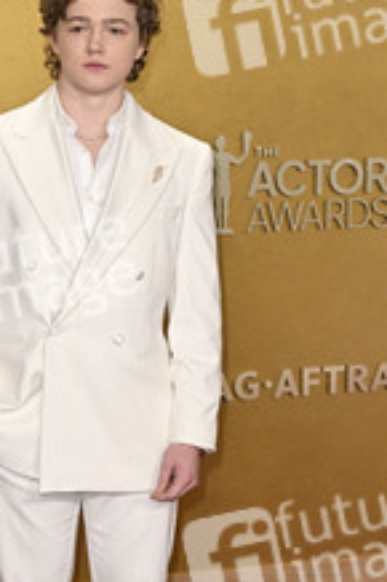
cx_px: 77
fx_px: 1453
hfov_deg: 15.1
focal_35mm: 90
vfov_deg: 22.5
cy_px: 414
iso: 2500
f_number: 5.6
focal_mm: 49
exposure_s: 1/320
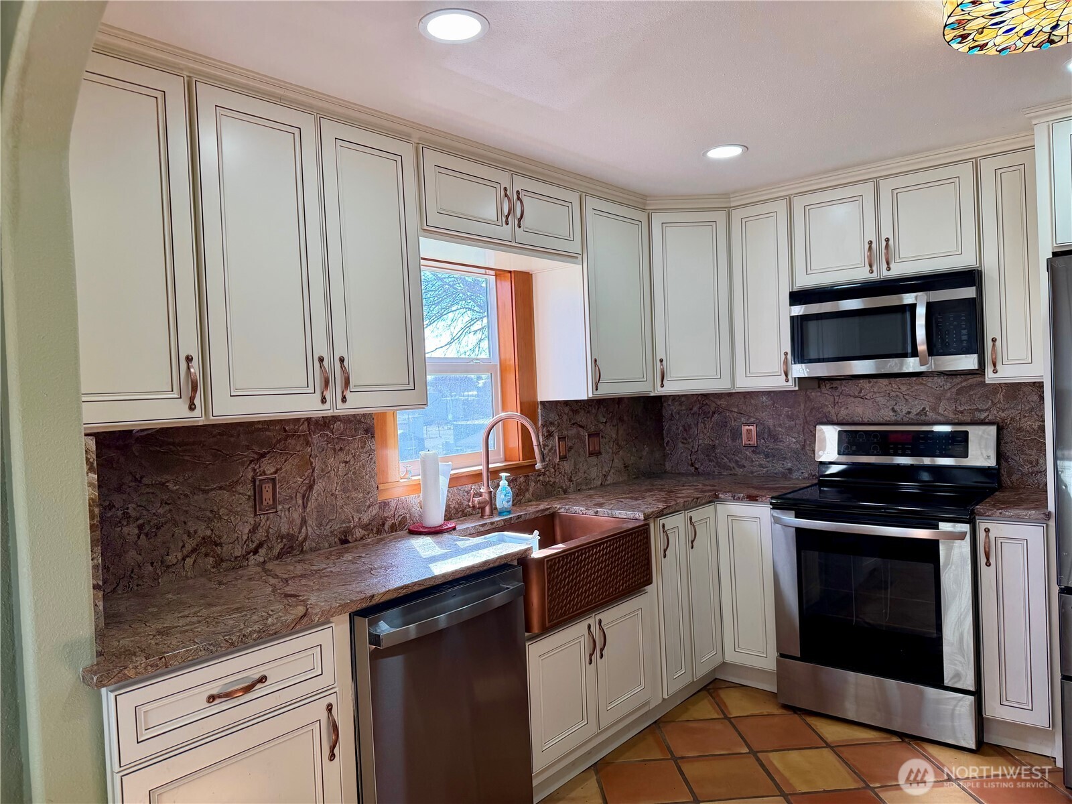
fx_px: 743
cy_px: 402
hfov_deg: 71.6
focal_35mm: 24
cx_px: 536
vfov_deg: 56.8
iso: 80
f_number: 1.78
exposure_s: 1/180
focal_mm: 6.76
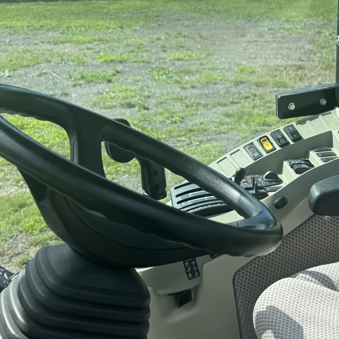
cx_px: 311
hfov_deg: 31.2
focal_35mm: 52
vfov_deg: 32.4
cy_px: 234
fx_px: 576
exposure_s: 1/2506
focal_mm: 6.76
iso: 80
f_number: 1.78
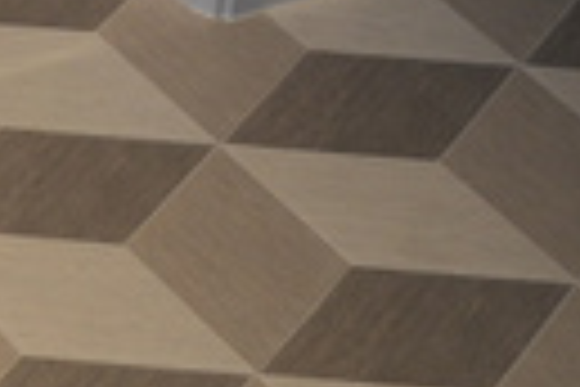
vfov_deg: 4.5
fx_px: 4591
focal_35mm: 285
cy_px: -1046
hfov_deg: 6.5
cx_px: -1308
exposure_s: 1/80
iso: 125
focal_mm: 24
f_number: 2.8
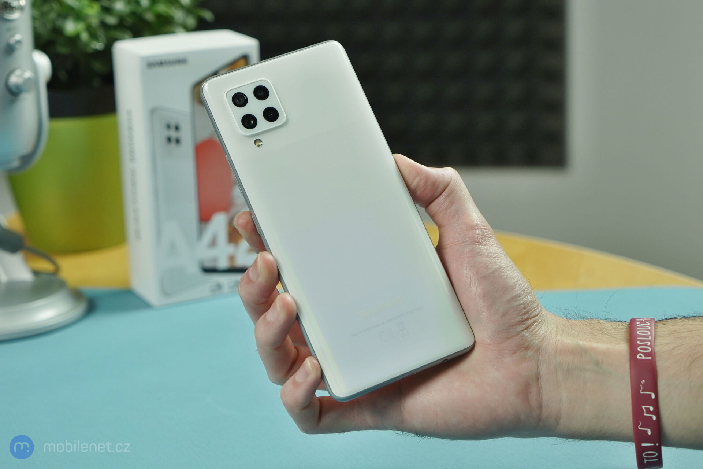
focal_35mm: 55
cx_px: 352
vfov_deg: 24.6
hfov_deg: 36.2
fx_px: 1074
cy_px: 234
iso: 800
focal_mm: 55
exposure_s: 1/160
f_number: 5
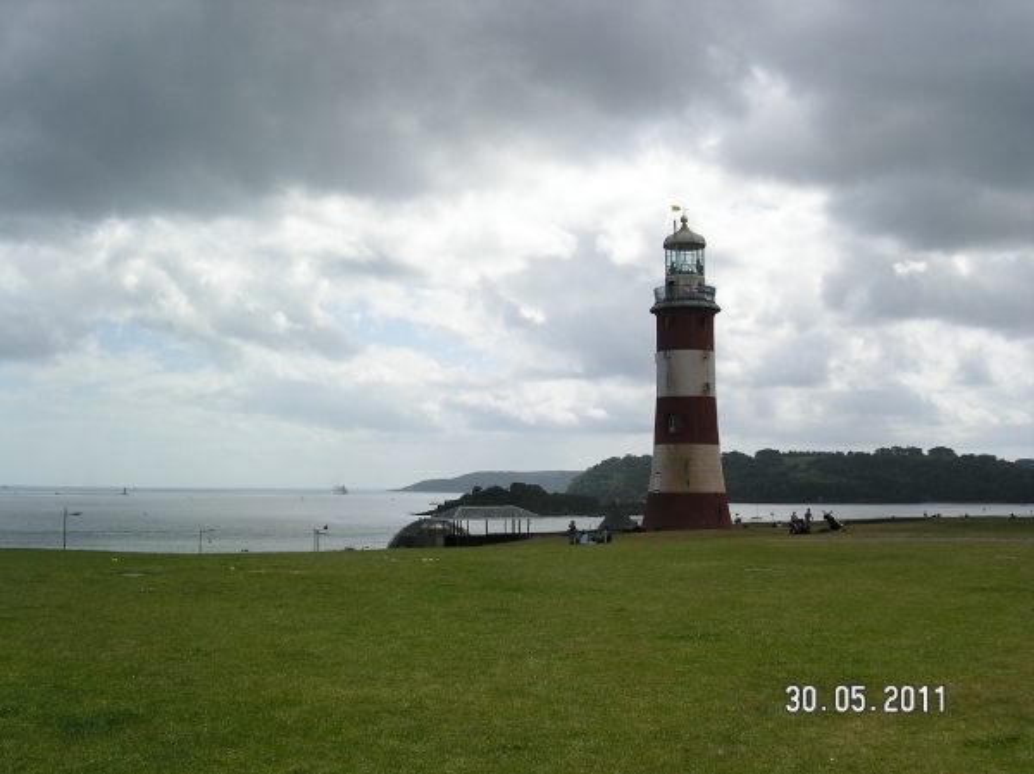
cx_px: 517
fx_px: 1134
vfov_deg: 37.7
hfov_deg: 49.0
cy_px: 387
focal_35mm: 38
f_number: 5.6
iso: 100
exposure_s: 1/1000
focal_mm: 7.8
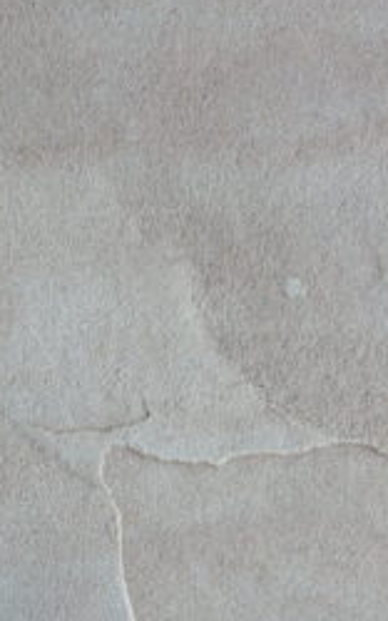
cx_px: -338
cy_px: 584
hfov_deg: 7.2
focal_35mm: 176
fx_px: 2981
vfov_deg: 11.8
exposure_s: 1/50
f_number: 3.8
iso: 125
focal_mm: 9.7
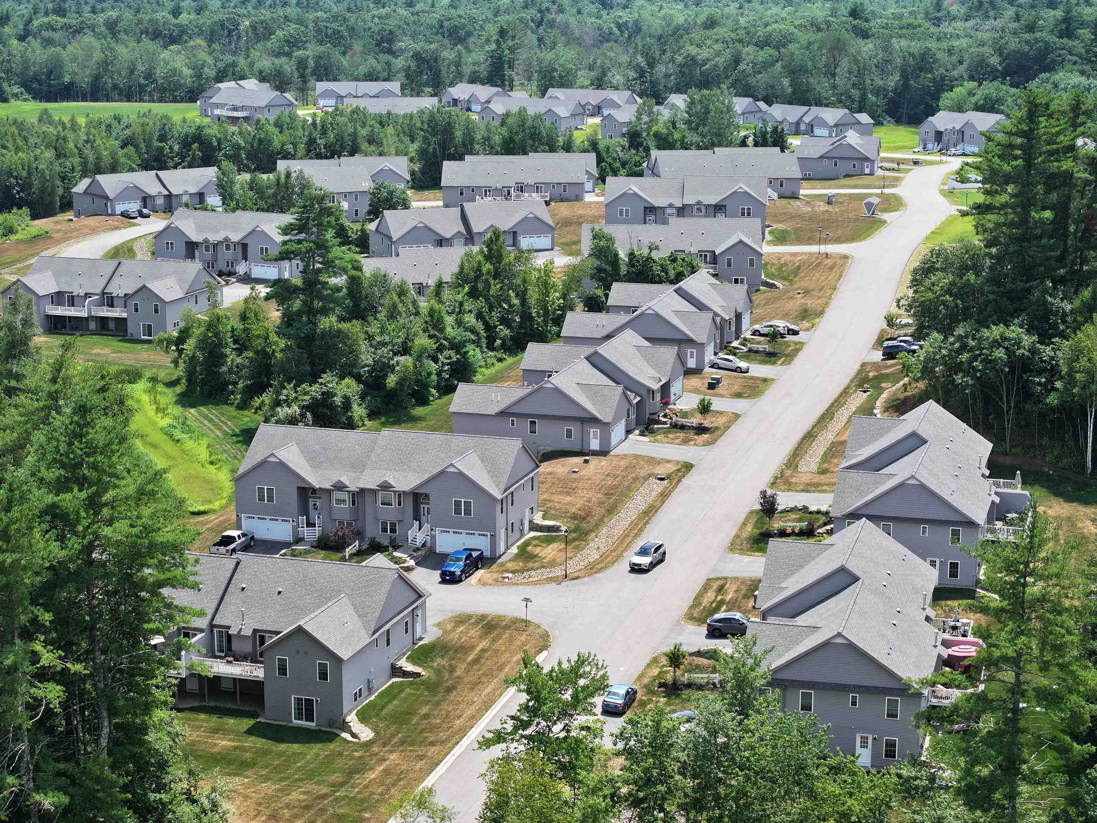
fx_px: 2218
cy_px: 412
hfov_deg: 27.8
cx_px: 548
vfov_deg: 21.0
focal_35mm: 70
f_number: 2.8
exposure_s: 1/640
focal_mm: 19.35
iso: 100
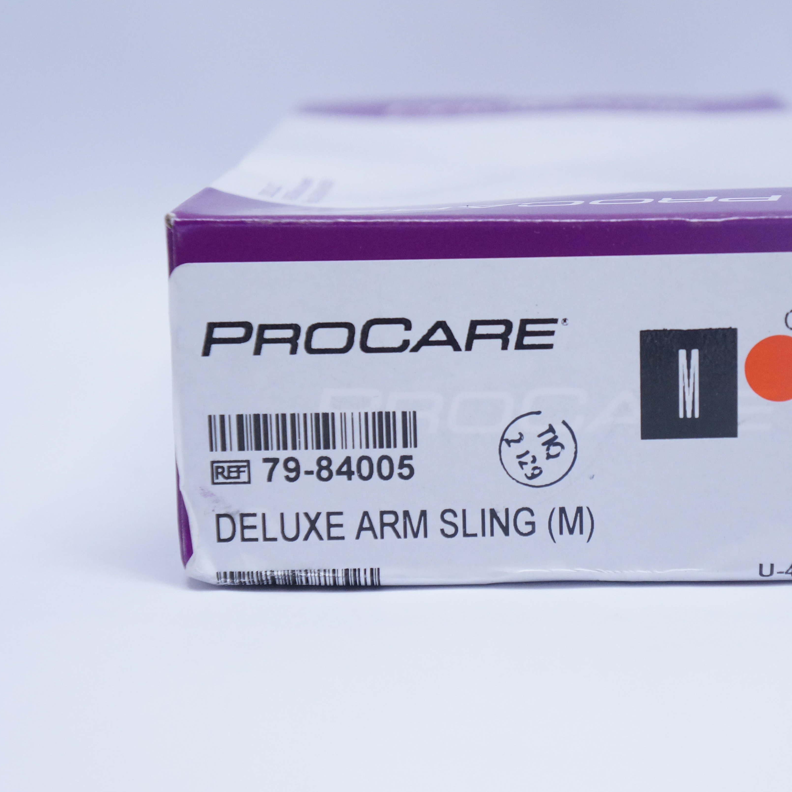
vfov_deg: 19.5
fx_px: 2304
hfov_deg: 19.5
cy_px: 399
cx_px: 520
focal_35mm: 89
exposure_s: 1/200
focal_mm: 46
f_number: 5
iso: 1600
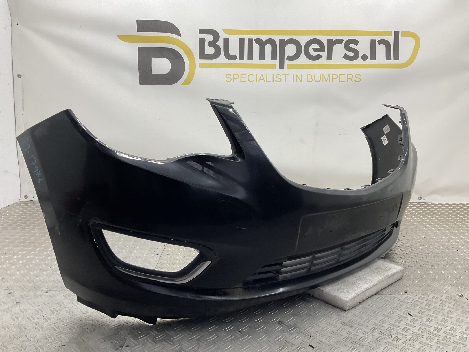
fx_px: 393
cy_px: 176
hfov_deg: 61.7
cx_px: 234
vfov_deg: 48.2
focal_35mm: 29
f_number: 1.8
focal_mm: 3
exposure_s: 1/120
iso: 32
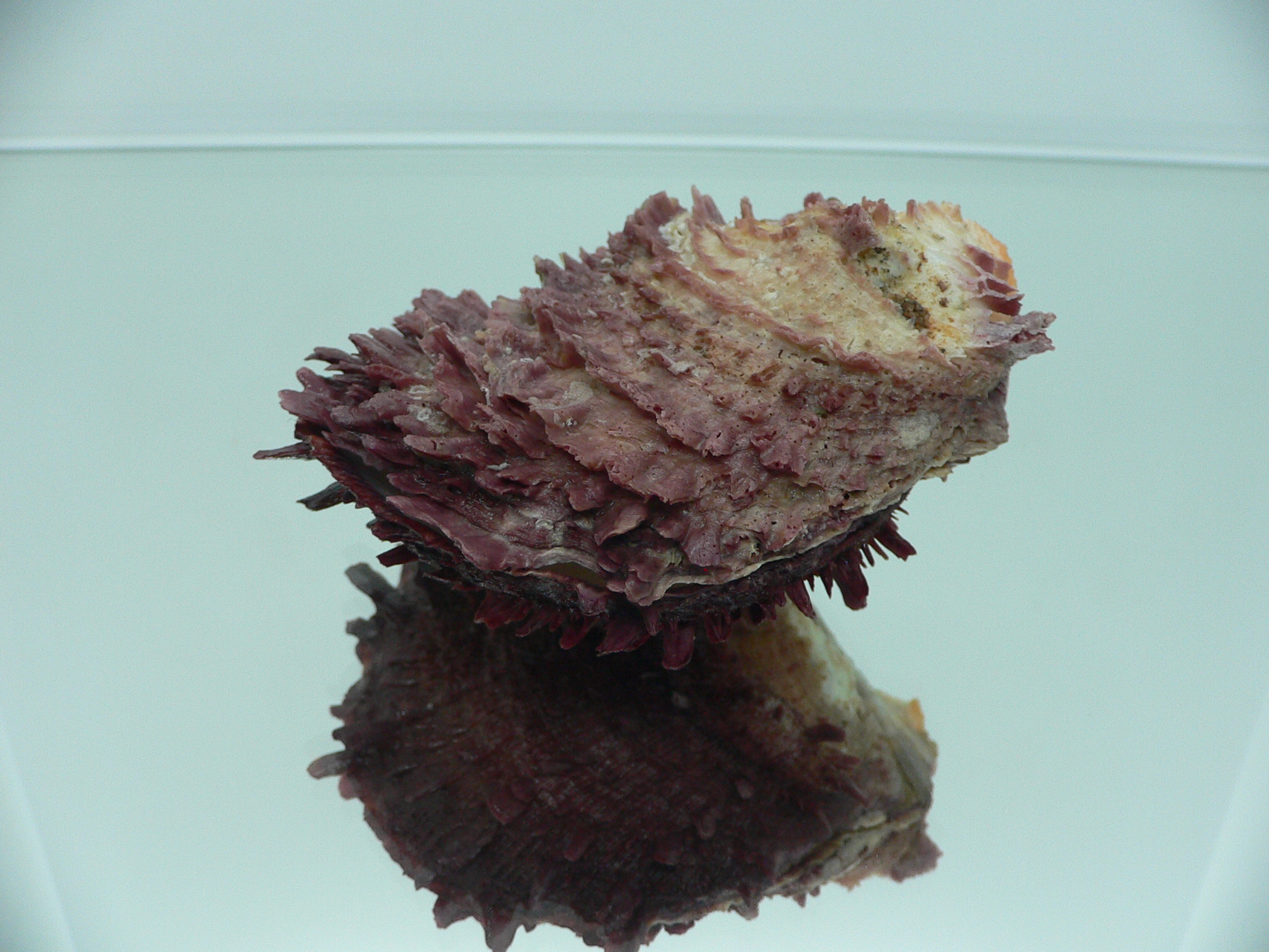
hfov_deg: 52.6
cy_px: 476
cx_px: 634
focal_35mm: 35
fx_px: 1283
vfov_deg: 40.7
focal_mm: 4.6
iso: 150
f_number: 2.8
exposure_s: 1/60
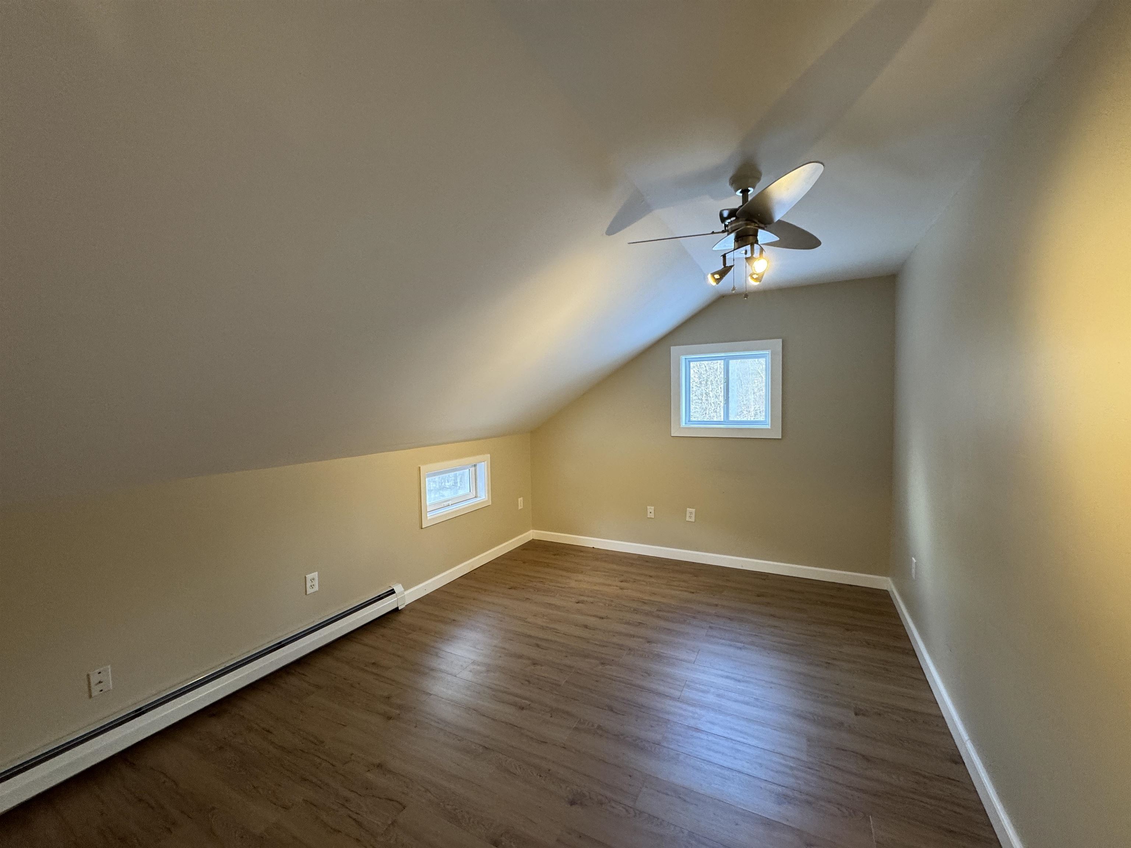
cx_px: 566
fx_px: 457
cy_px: 424
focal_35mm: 14
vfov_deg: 85.7
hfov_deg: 102.1
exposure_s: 1/60
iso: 200
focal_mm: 2.22
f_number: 2.2
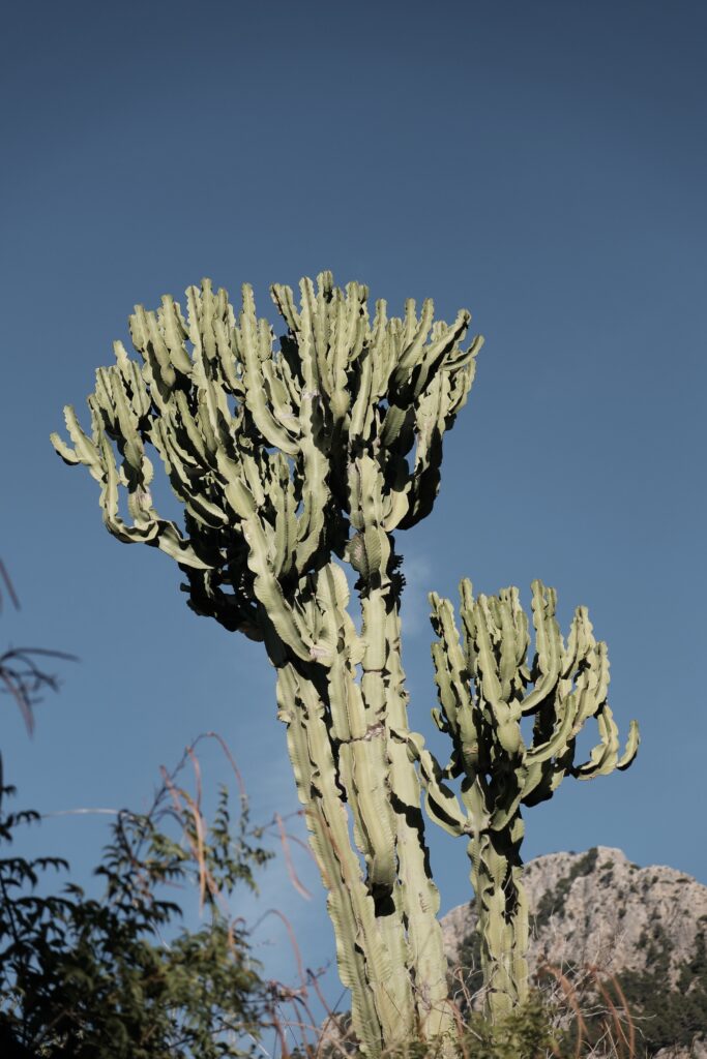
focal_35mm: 75
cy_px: 530
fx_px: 2208
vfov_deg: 27.0
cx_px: 354
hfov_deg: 18.2
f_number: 3.2
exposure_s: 1/3200
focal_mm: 50
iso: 250
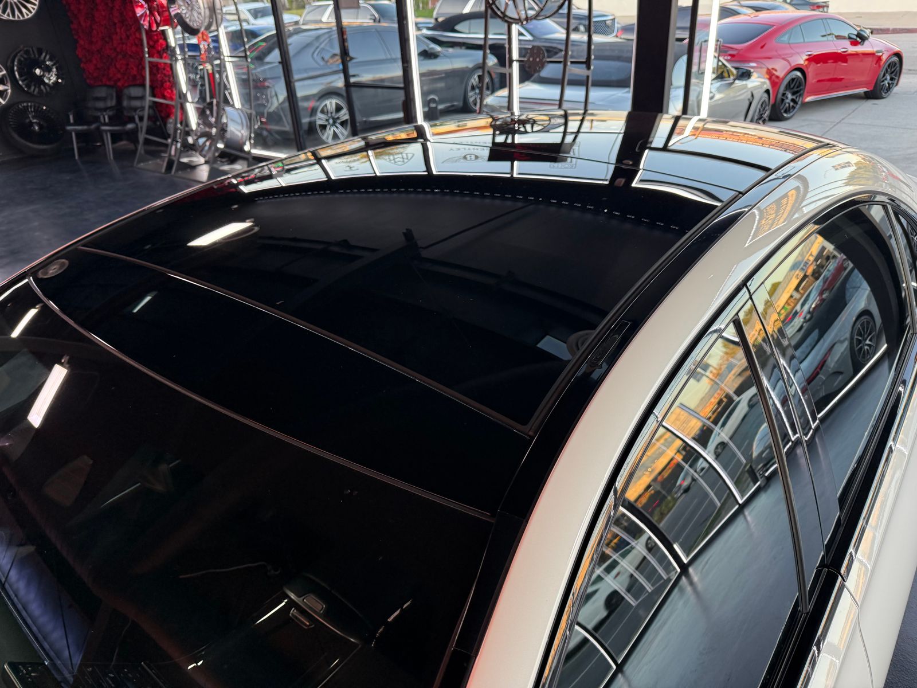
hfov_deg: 71.6
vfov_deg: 56.8
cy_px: 344
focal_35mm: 24
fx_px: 636
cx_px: 458
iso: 160
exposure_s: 1/121
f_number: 1.78
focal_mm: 6.76
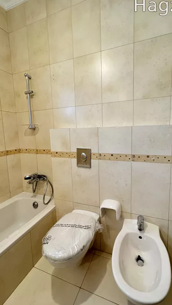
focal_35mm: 16
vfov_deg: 99.3
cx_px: 96
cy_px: 148
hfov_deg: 66.8
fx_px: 130
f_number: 2.2
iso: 400
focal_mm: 2.22
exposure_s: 1/60
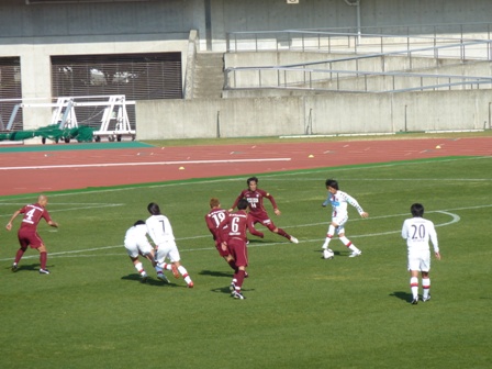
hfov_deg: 6.6
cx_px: 246
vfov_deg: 5.0
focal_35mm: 300
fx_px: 4264
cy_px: 184
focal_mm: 49.2
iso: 100
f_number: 4.9
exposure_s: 1/500
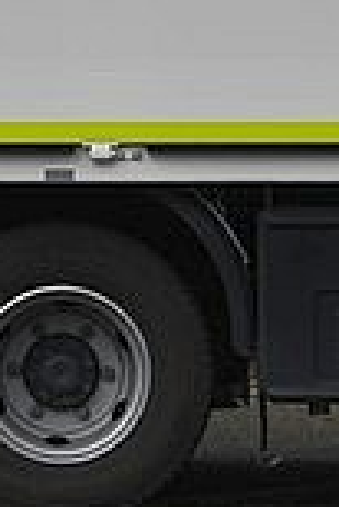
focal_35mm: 303
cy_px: -92
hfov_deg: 4.5
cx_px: -378
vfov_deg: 6.7
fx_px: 4270
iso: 200
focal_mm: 52
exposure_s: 1/320
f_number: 9
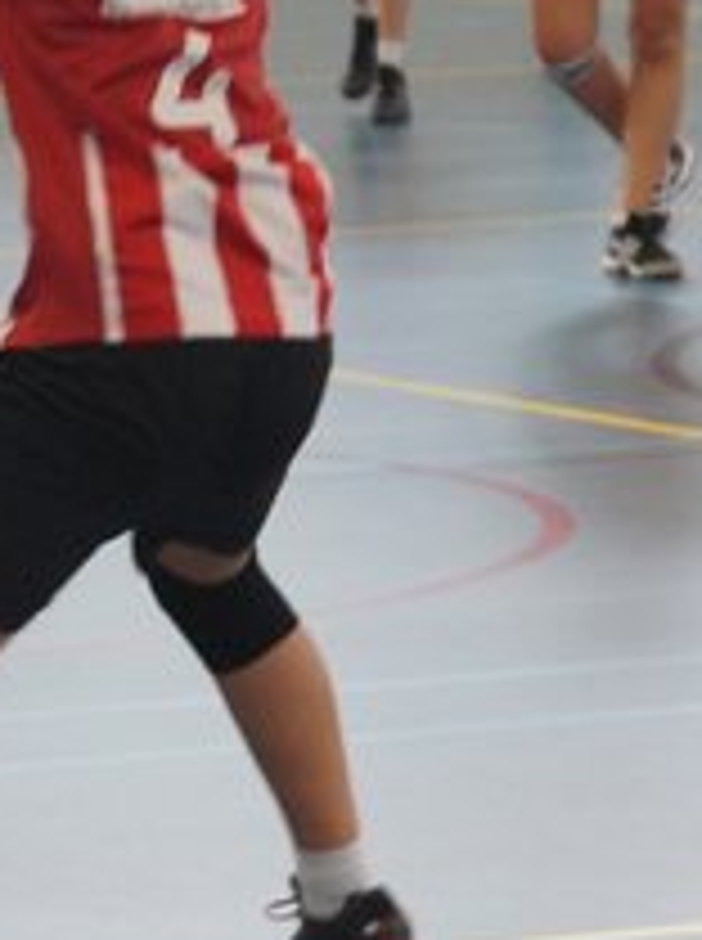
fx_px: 4502
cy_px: 279
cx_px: 18
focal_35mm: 166
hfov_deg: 8.9
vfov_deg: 11.9
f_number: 3.2
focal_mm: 50
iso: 800
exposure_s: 1/200
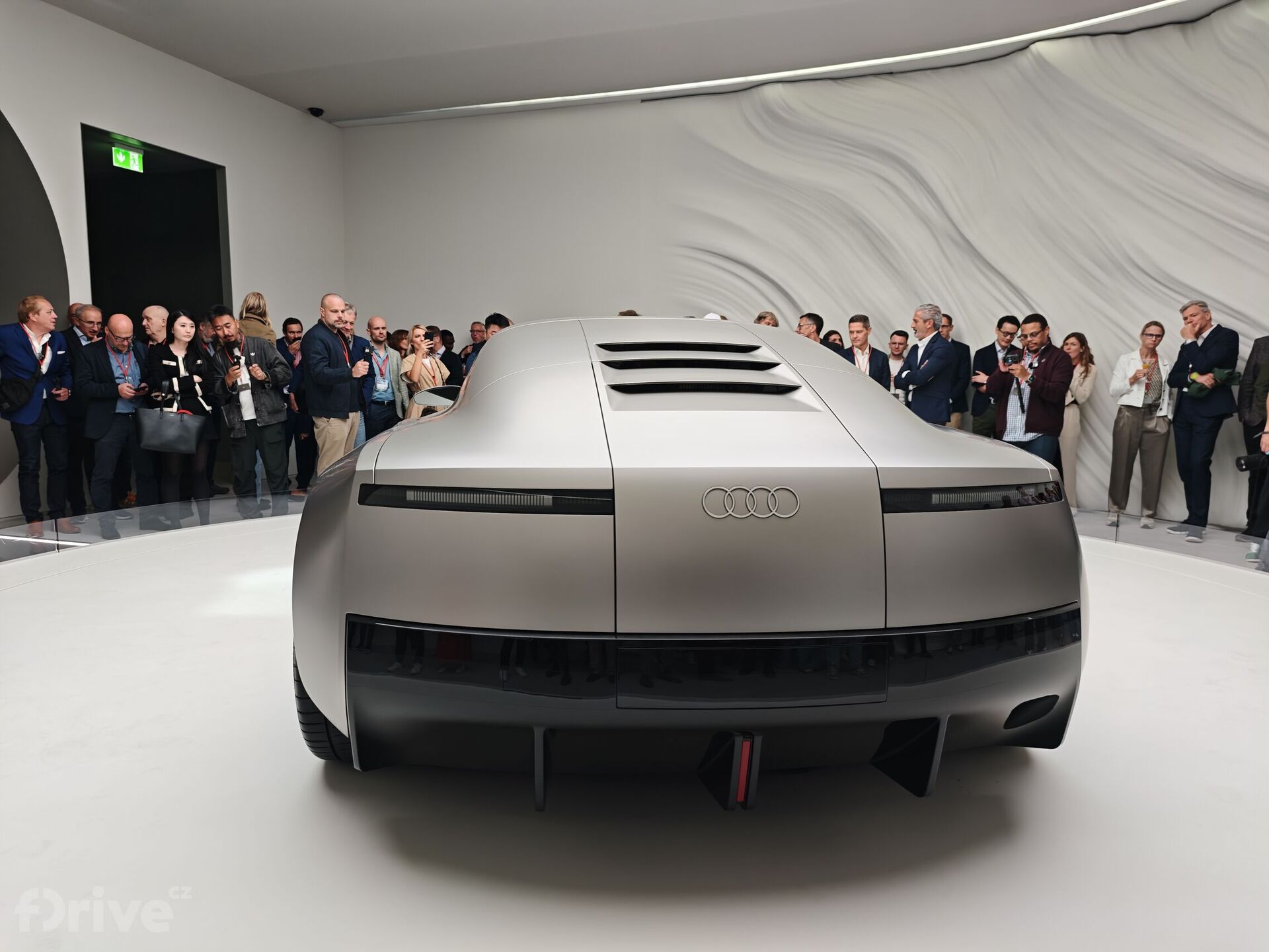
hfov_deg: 73.9
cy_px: 476
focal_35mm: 23
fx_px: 843
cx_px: 634
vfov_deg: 58.9
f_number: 1.63
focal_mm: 8.72
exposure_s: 1/97.5
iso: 100
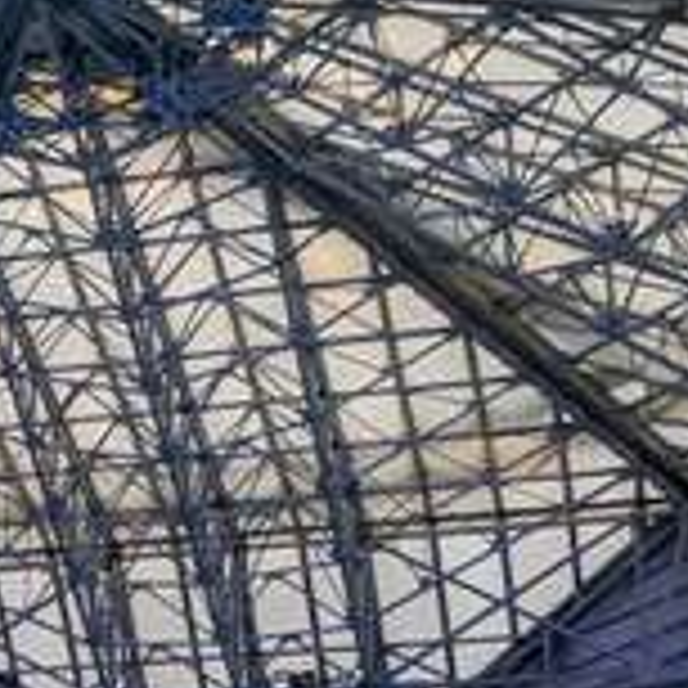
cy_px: 418
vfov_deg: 15.1
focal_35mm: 115
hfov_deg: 14.8
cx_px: -54
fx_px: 2586
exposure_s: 1/120
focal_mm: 4.67
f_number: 2
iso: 65
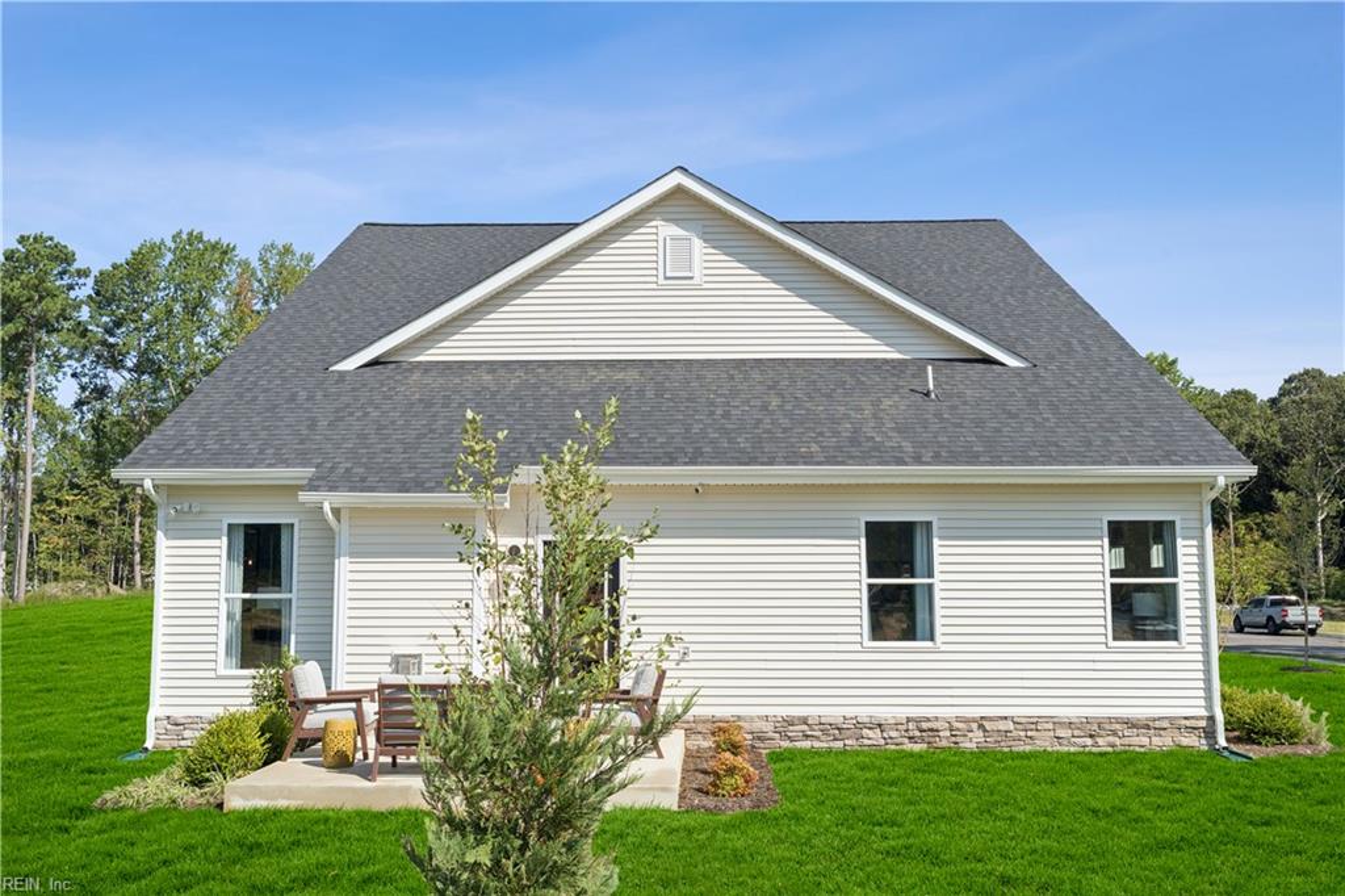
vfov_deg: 41.1
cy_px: 448
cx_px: 672
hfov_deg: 58.7
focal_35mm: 32
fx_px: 1195
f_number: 9
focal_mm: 32
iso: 100
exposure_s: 1/200
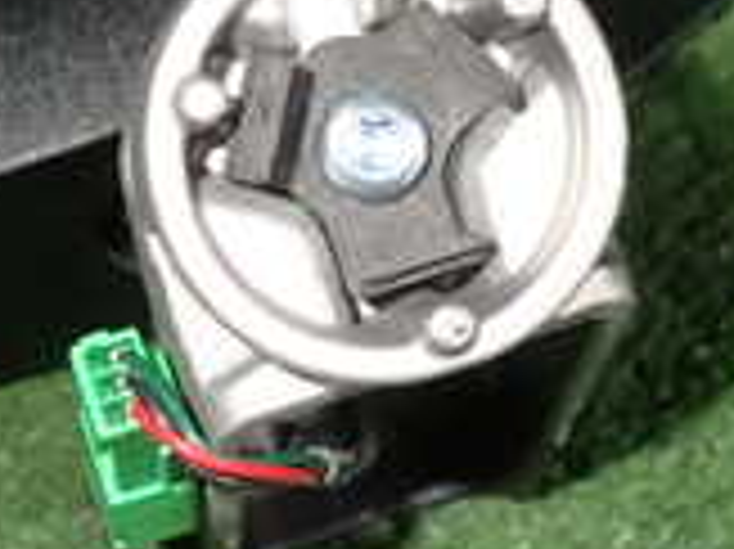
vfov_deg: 16.0
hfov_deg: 20.8
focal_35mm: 92
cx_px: 54
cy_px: 184
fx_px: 1949
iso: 100
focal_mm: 4.5
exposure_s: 1/30
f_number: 5.6
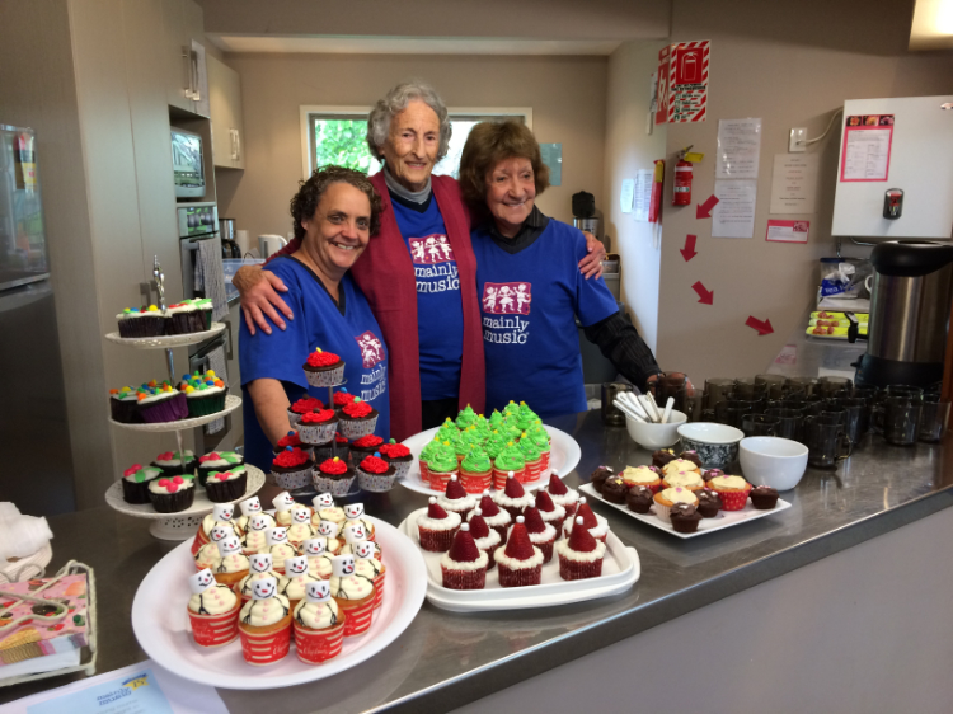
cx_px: 476
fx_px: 798
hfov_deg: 61.7
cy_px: 357
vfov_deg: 48.2
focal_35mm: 29
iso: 100
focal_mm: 4.15
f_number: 2.2
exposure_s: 1/33
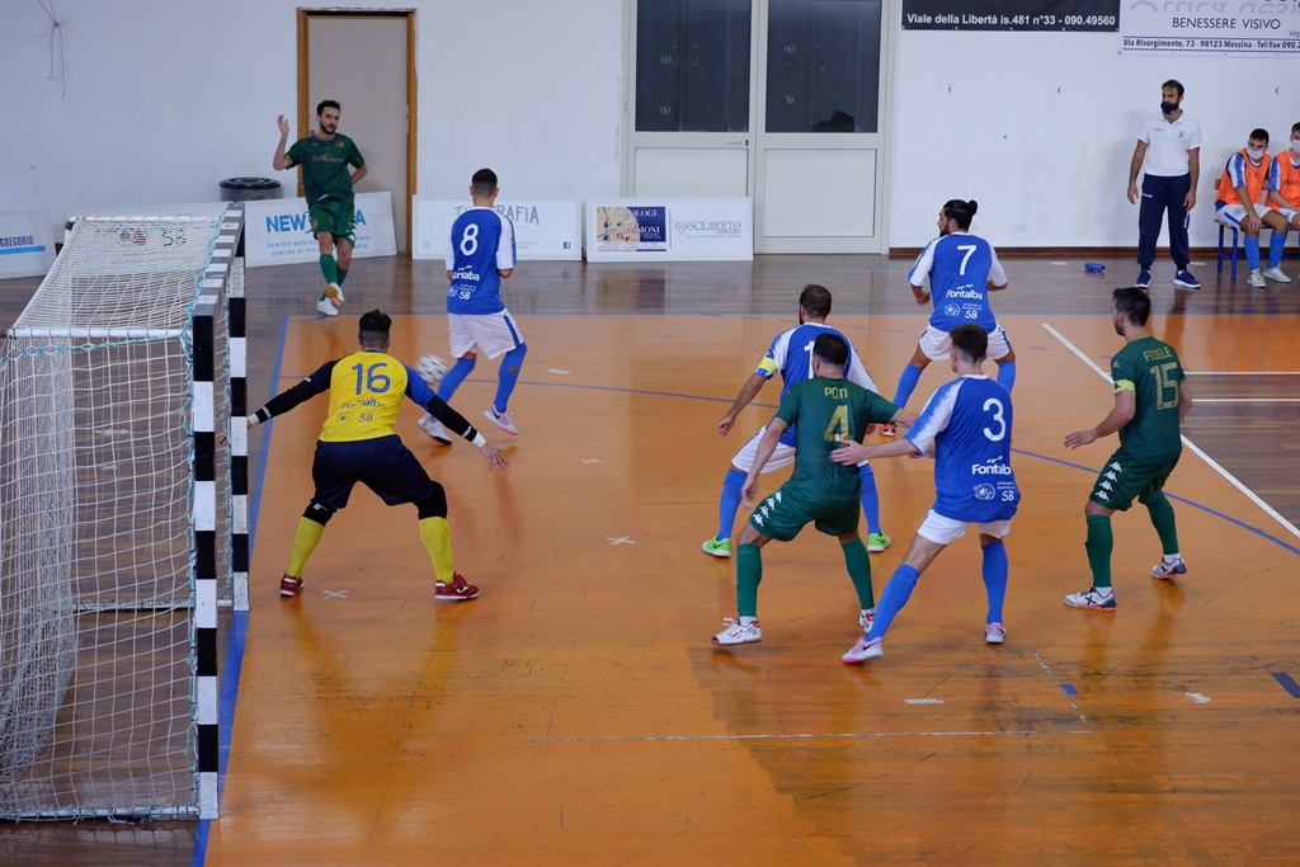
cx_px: 650
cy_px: 434
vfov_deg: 18.2
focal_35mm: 75
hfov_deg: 27.0
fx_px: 2709
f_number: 4.5
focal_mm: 50
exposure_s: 1/140
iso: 1600
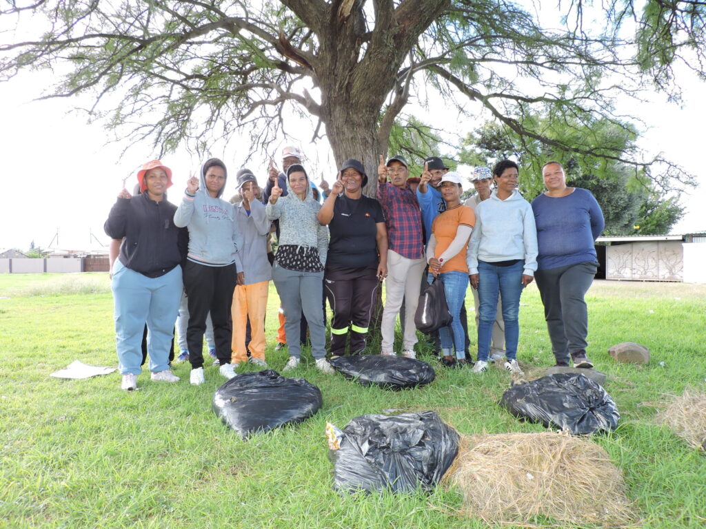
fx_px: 489
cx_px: 353
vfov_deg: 56.8
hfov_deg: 71.6
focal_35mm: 24
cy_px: 264
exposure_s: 1/200
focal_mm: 4.3
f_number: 3
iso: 160
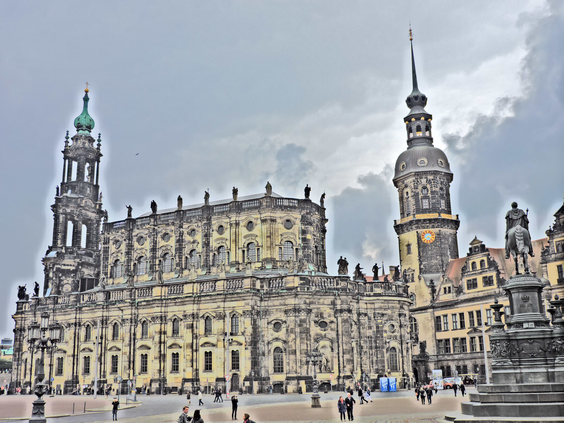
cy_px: 212
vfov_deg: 36.0
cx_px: 282
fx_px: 652
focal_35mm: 40
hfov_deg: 46.8
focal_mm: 7.1
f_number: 3.3
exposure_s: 1/160
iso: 100
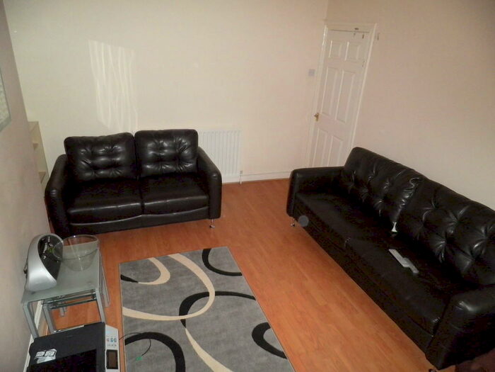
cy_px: 186
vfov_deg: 56.8
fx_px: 343
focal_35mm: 24
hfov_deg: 71.6
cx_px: 248
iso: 400
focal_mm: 4.3
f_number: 3.3
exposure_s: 1/30
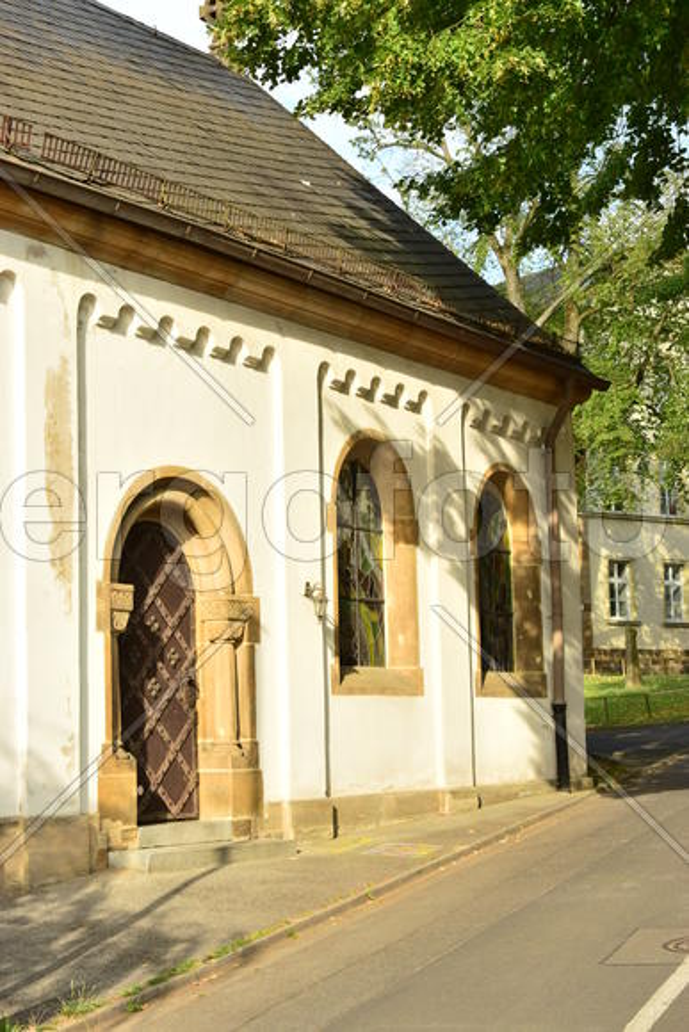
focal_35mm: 63
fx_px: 1807
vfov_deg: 31.9
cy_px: 516
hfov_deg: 21.6
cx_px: 344
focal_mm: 42
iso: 100
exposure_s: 1/160
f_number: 10
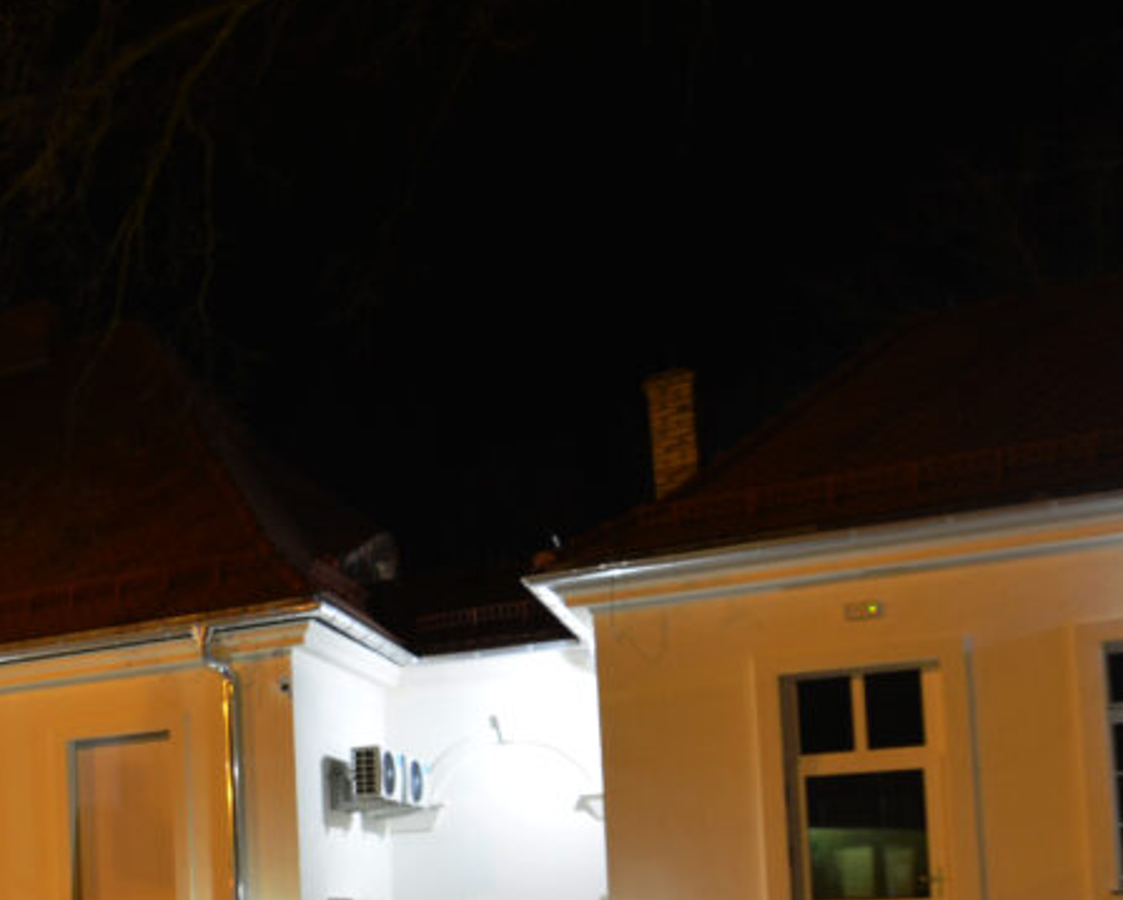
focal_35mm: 44
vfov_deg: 31.8
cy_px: 876
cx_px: -283
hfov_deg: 32.9
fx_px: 1463
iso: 320
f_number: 5.6
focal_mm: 12
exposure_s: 1.3
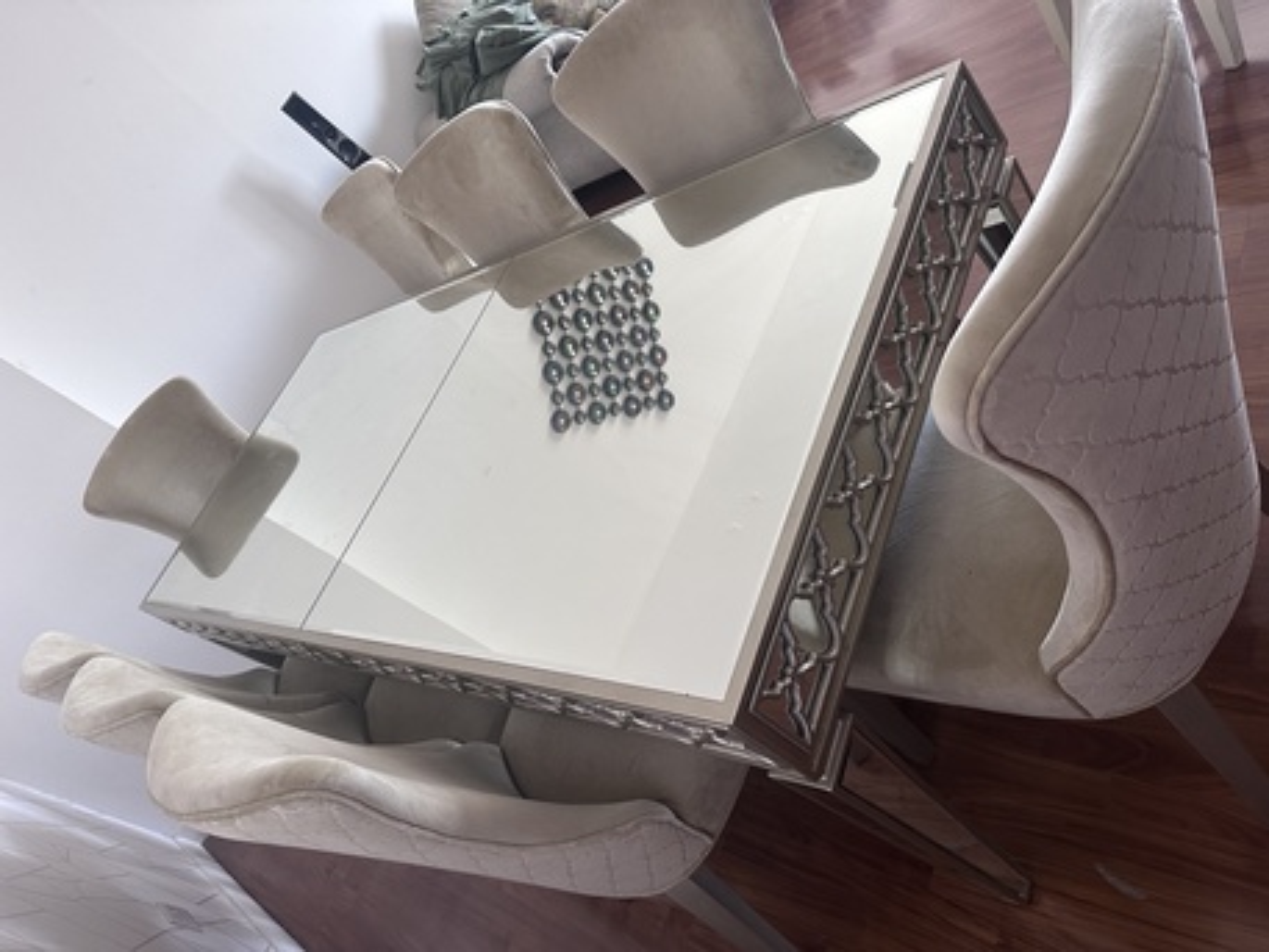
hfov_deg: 71.6
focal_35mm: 24
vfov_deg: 56.8
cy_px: 476
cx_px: 634
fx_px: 880
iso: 250
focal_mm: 6.86
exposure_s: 1/60
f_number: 1.78
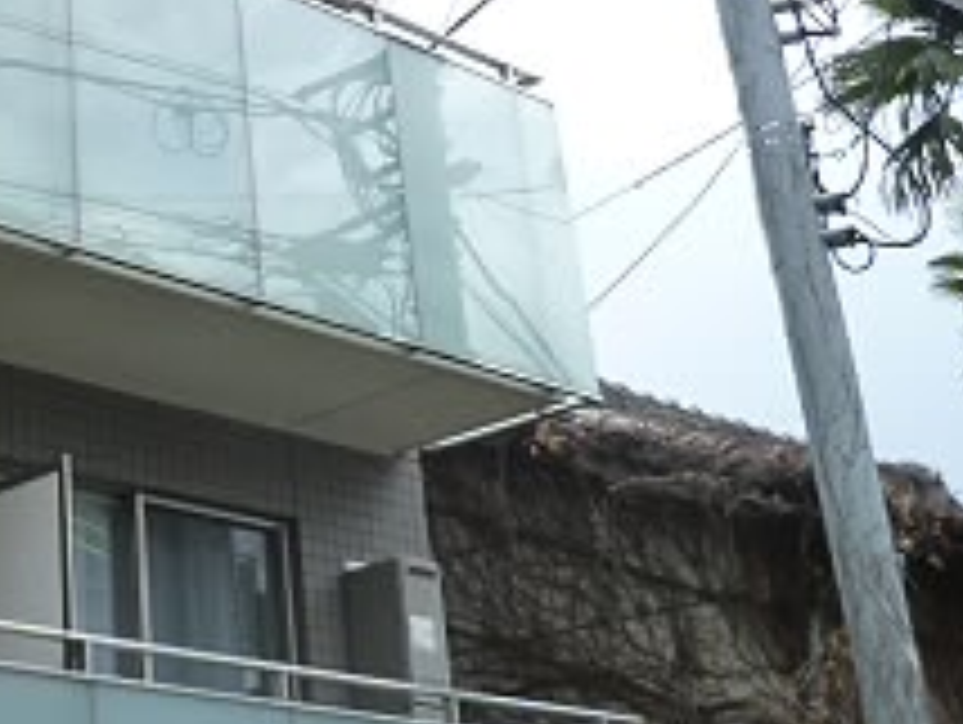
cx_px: -76
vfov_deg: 20.8
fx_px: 1950
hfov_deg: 25.8
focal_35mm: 70
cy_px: 126
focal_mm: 4.5
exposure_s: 1/250
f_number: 4
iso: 125
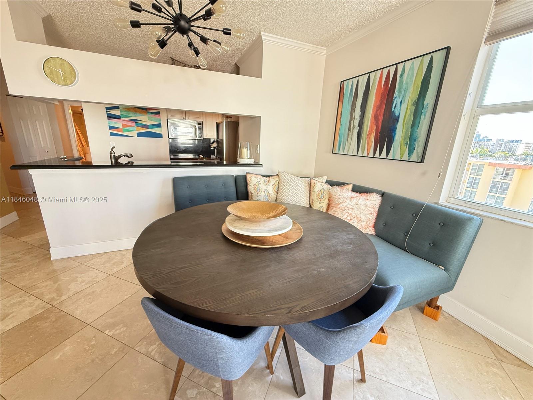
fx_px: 216
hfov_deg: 102.1
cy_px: 200
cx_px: 266
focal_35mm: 14
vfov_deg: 85.7
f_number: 2.2
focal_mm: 2.22
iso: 320
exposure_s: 1/99
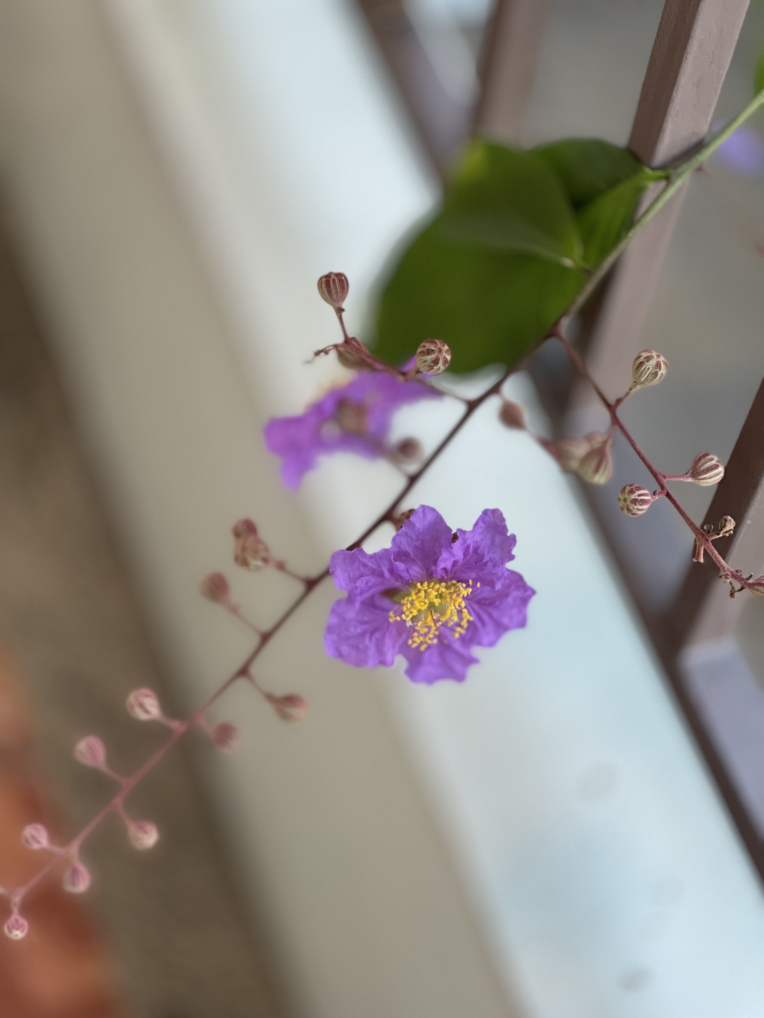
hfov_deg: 19.1
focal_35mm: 77
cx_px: 382
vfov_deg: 25.3
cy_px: 509
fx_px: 2266
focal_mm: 9
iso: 250
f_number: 2.8
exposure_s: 1/92
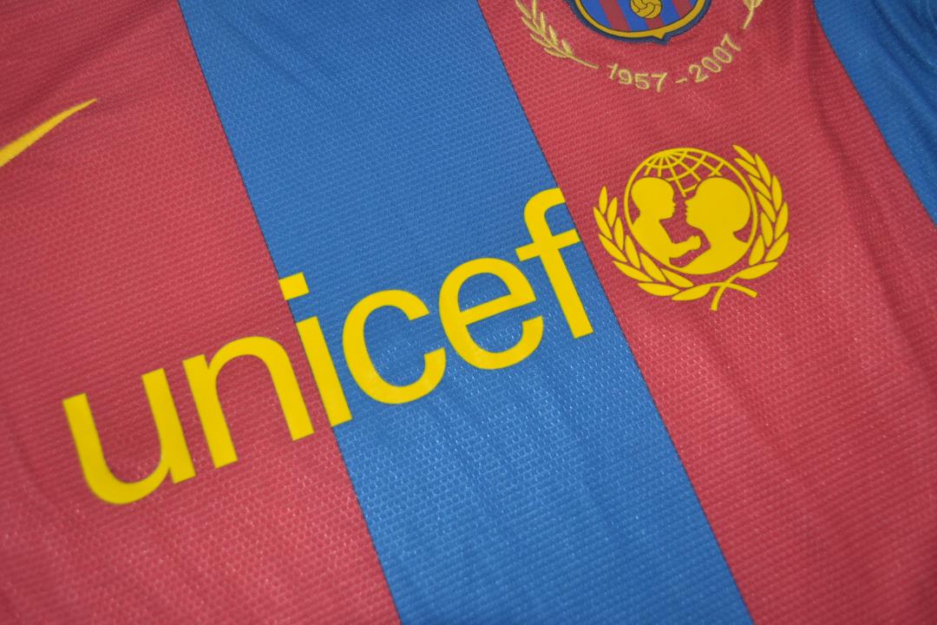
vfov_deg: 40.0
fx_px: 859
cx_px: 468
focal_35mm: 33
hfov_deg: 57.2
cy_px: 312
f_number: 3.8
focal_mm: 22
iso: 200
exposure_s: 1/200
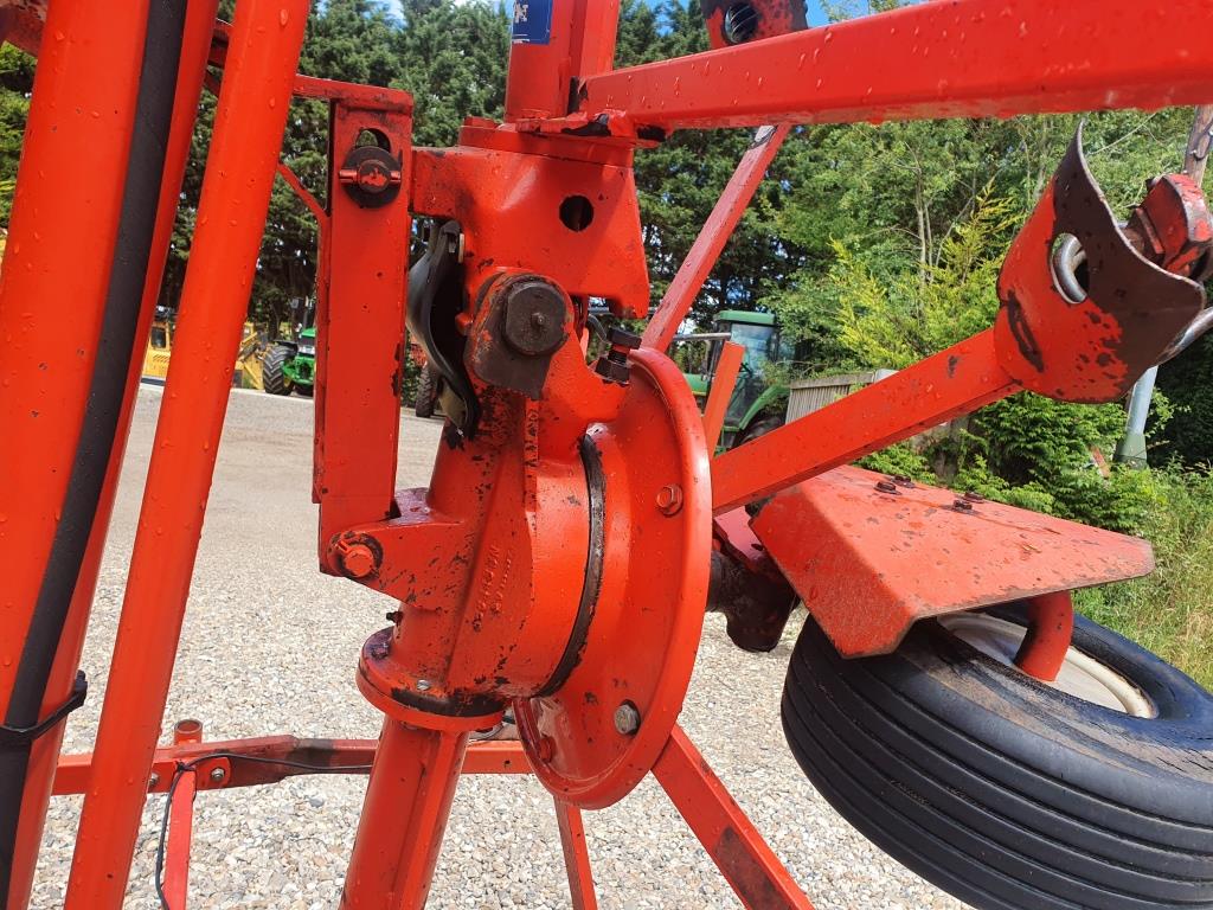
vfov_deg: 53.1
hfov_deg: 67.3
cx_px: 606
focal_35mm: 26
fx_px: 911
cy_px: 455
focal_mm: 4.32
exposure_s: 1/698
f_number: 2.4
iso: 50
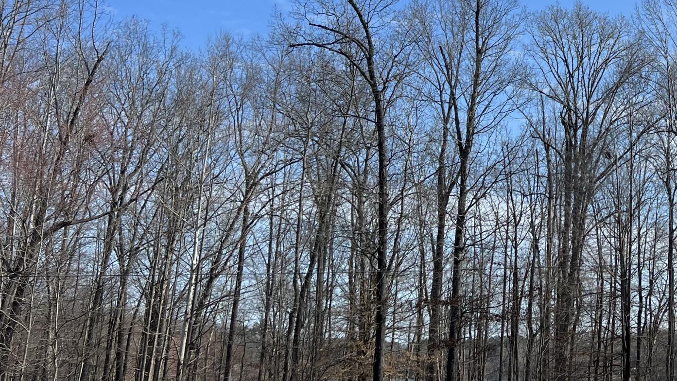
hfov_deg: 31.9
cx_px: 664
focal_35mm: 61
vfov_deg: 19.3
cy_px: 16
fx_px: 1095
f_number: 1.5
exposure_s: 1/4274
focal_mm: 5.7
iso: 50
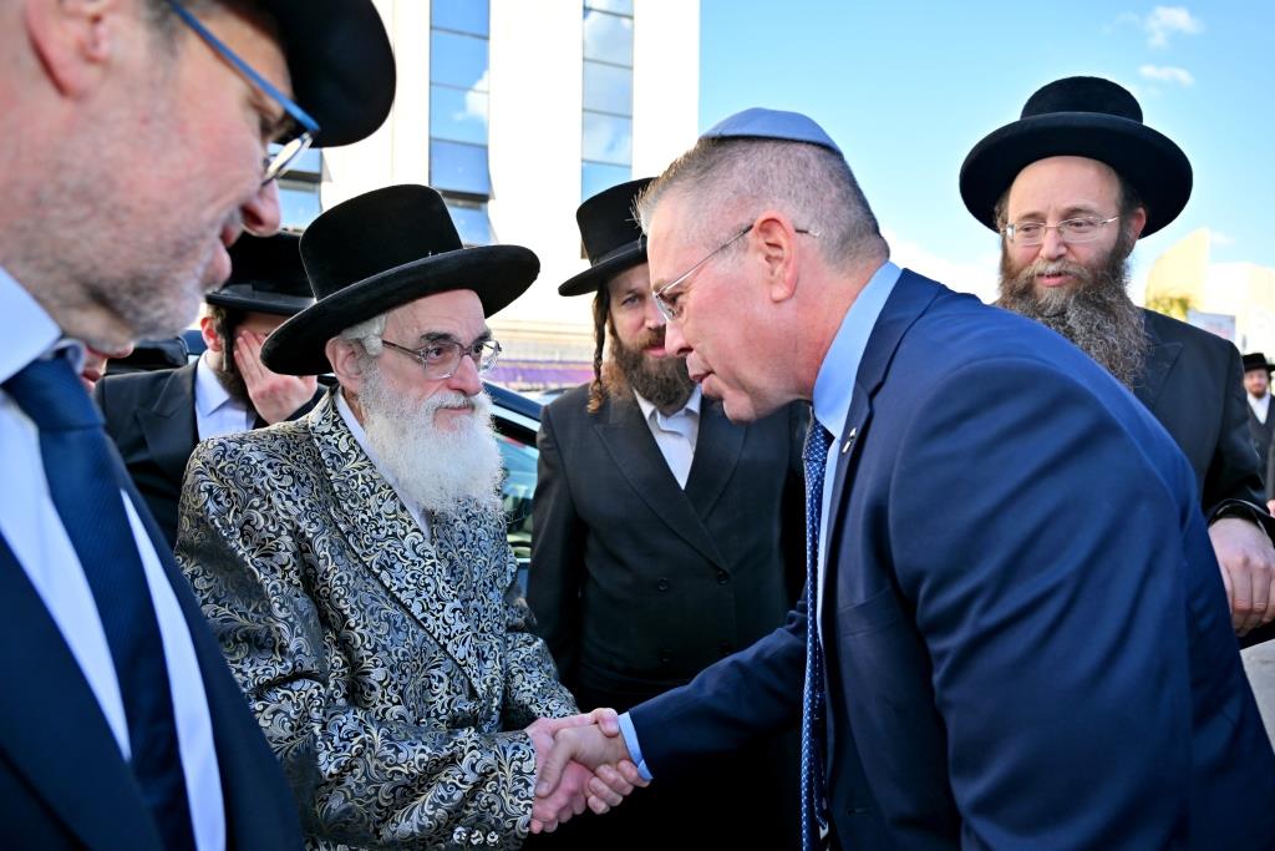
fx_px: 850
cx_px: 638
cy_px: 426
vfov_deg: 53.1
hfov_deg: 73.7
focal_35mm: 24
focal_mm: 24
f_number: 4
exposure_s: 1/200
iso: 50
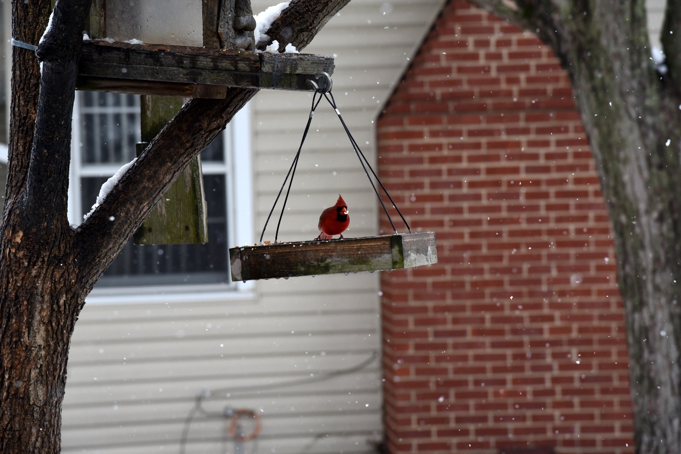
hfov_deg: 17.1
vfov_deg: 11.4
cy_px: 227
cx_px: 340
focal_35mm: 120
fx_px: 2271
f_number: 5.6
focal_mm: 120
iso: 800
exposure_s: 1/1250
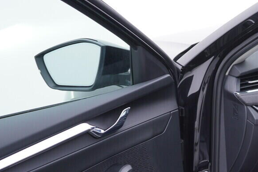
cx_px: 280
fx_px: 638
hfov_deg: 21.7
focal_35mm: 89
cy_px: 117
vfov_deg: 15.3
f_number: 3.2
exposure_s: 1/50
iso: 125
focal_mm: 24
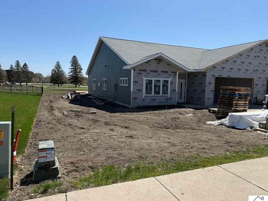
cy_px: 102
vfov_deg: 54.9
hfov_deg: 69.4
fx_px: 194
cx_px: 136
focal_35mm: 25
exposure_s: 1/4975
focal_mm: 6.76
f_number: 1.78
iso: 80
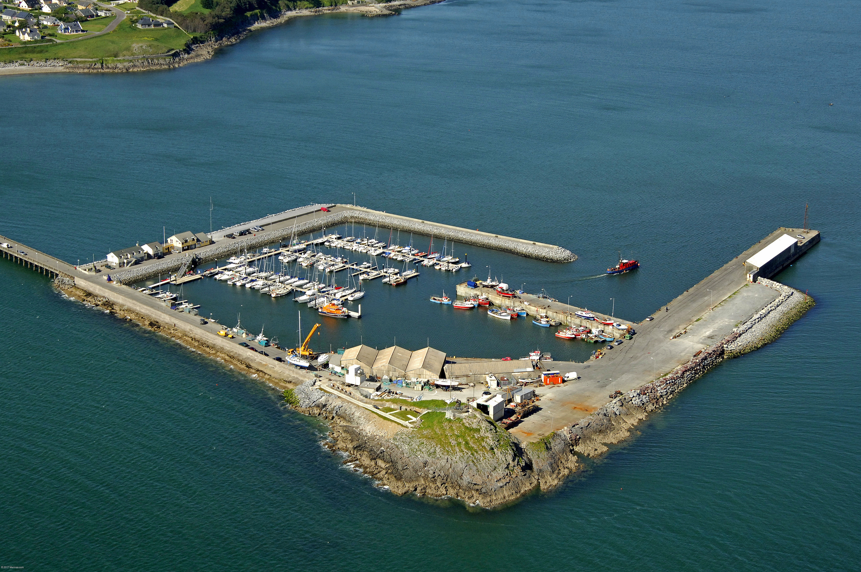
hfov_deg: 29.9
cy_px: 286
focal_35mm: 68
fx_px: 1612
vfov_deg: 20.1
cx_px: 430
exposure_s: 1/1000
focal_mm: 45
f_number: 7.1
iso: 400
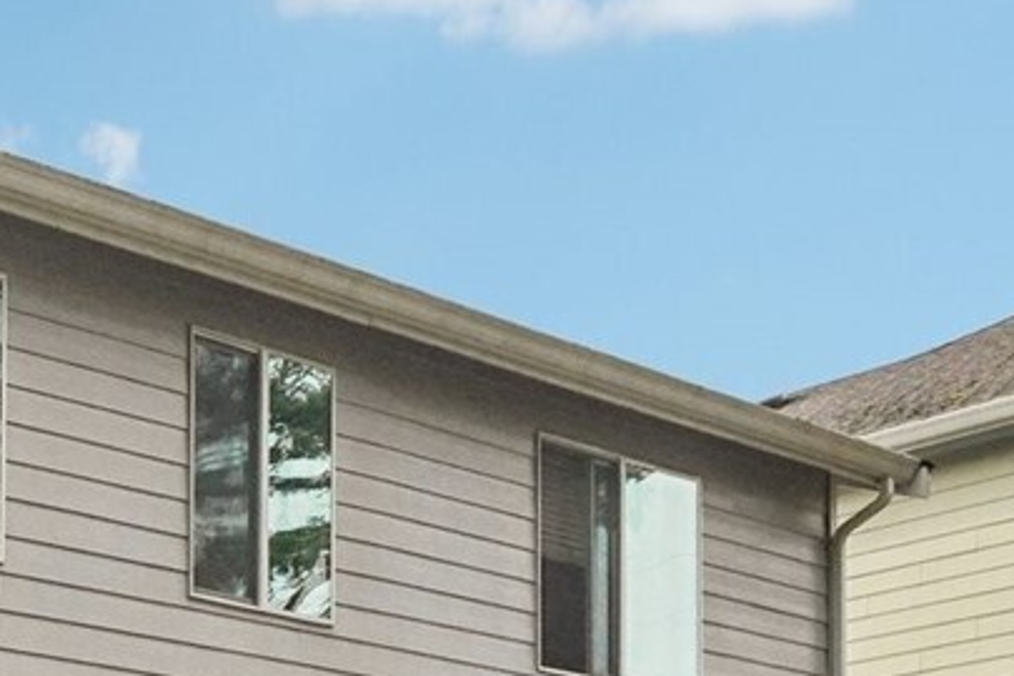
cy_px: 607
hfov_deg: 21.6
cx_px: -730
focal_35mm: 67
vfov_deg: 19.9
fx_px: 1887
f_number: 8
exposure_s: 1/1600
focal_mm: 16
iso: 1600
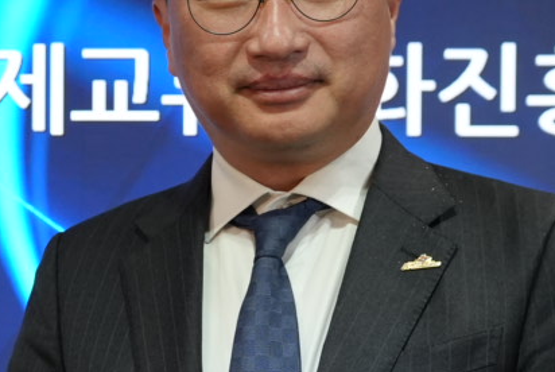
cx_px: -139
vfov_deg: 9.4
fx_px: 2239
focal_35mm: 145
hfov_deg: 13.7
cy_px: 458
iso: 1250
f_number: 4
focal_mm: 37
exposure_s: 1/160
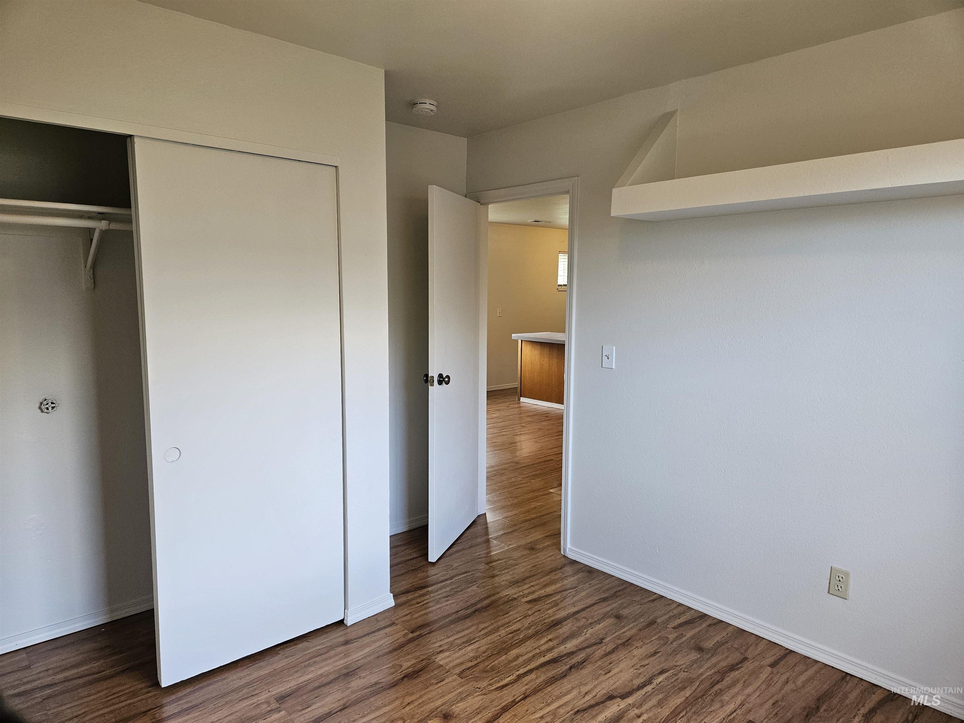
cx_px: 482
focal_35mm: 23
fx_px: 641
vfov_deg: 58.9
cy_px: 362
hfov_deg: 73.9
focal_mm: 5.4
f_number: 1.8
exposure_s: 1/120
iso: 200
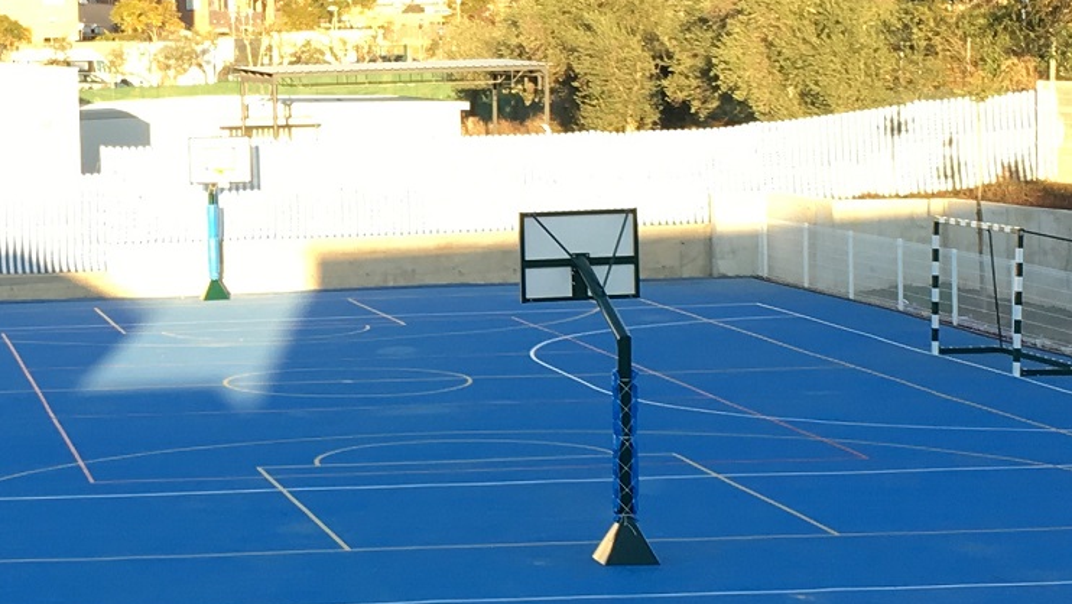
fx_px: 2929
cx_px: 118
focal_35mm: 103
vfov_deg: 11.8
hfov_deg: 20.3
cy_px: 222
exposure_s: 1/194
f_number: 2.2
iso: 25
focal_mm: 4.15
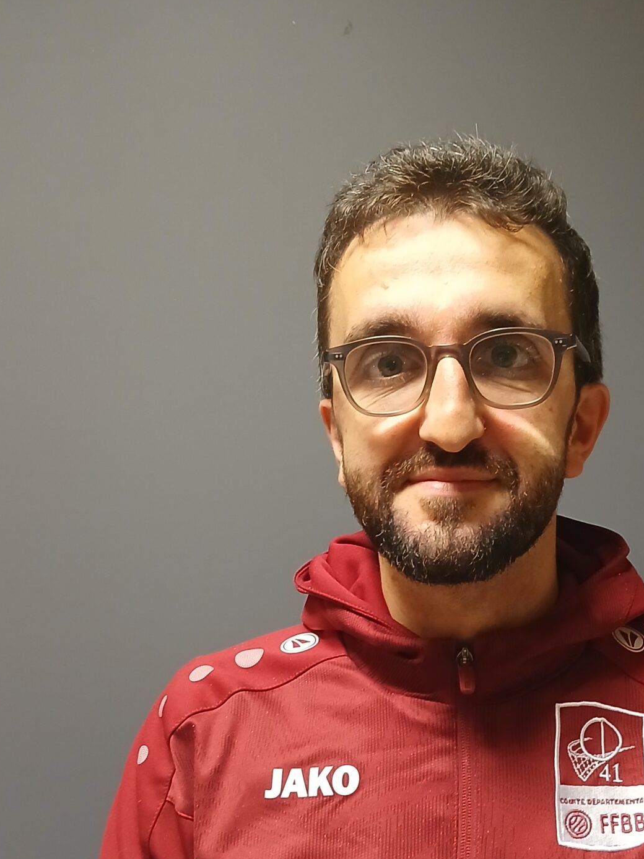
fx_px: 1191
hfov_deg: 30.0
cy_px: 549
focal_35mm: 48
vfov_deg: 39.3
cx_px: 437
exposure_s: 1/33.3
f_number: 1.8
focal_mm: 3.98
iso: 320
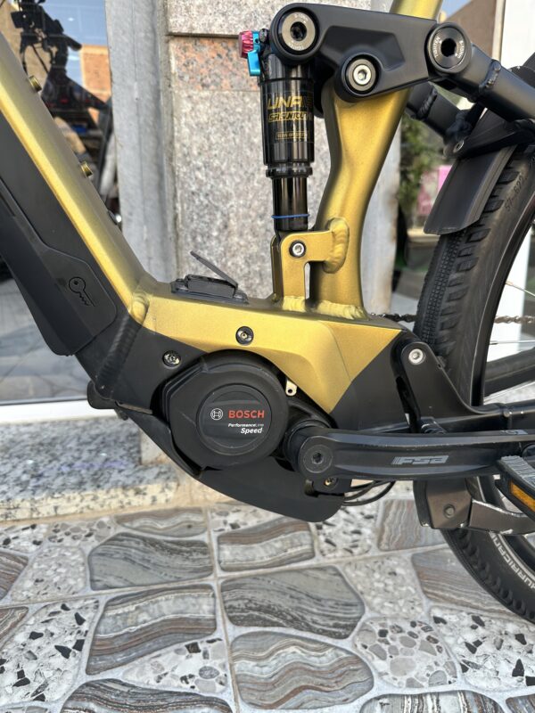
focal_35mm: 24
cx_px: 268
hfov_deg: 56.8
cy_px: 356
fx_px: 495
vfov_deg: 71.6
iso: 80
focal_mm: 6.86
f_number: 1.78
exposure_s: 1/331
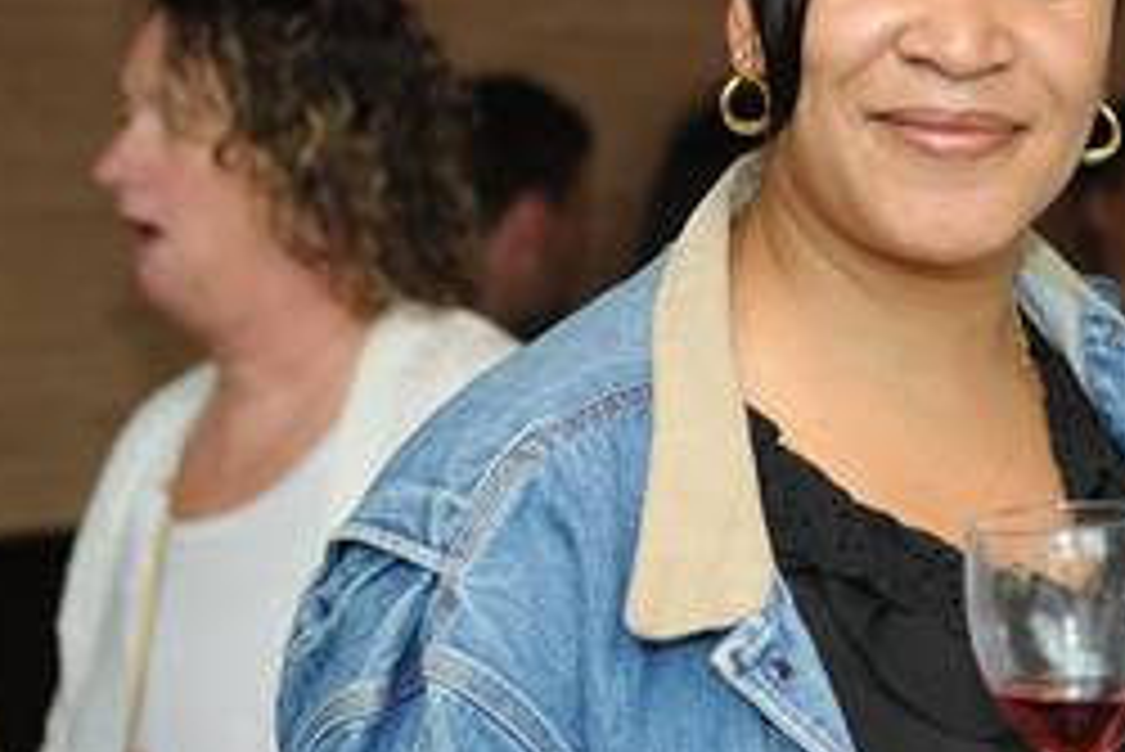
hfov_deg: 13.1
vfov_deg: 8.9
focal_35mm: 154
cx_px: 1134
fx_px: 4815
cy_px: 90
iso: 2000
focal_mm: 70
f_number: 4
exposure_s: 1/160
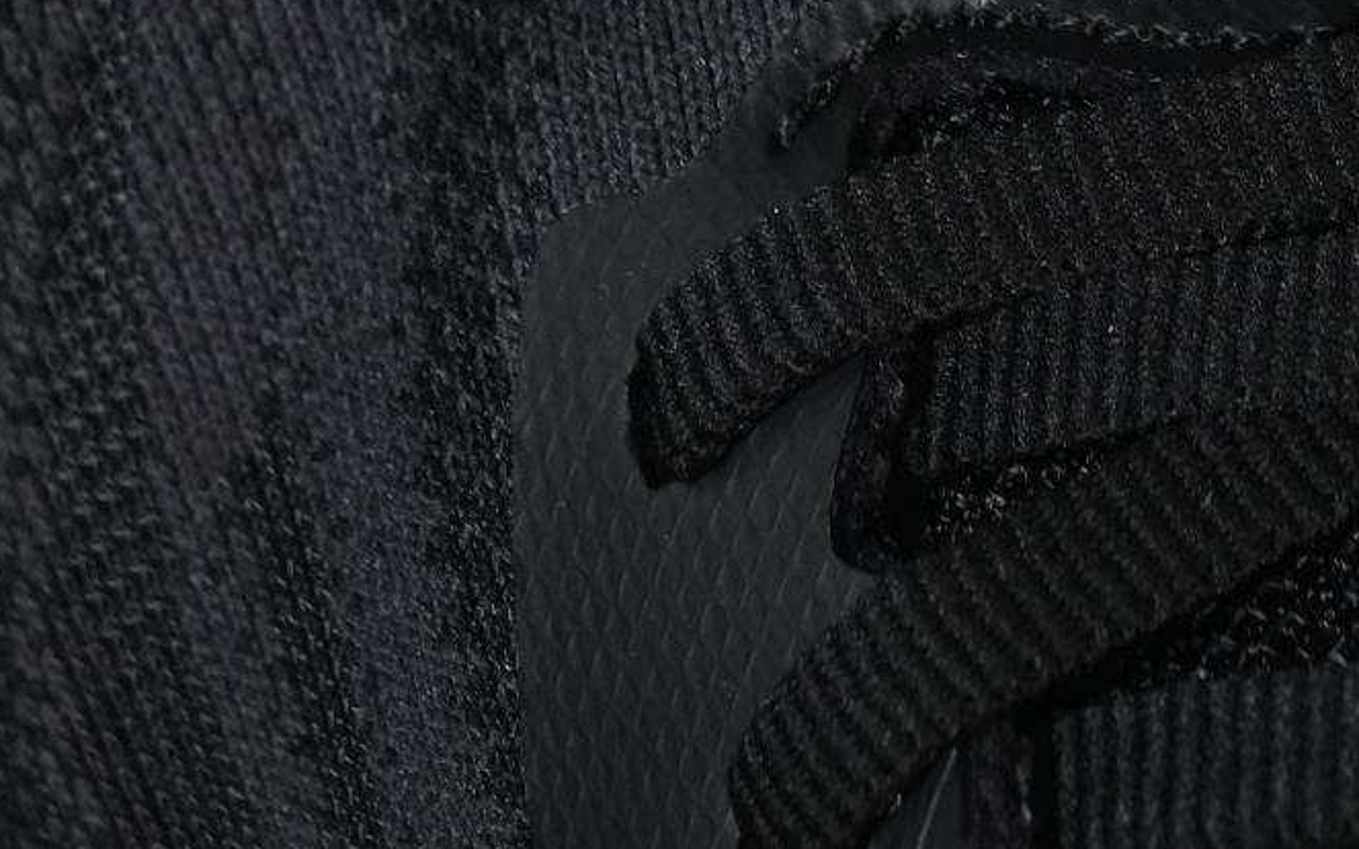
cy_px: -472
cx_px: 1101
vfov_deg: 4.1
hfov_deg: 6.5
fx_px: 11886
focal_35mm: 321
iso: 160
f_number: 6.3
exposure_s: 1/50
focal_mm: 50
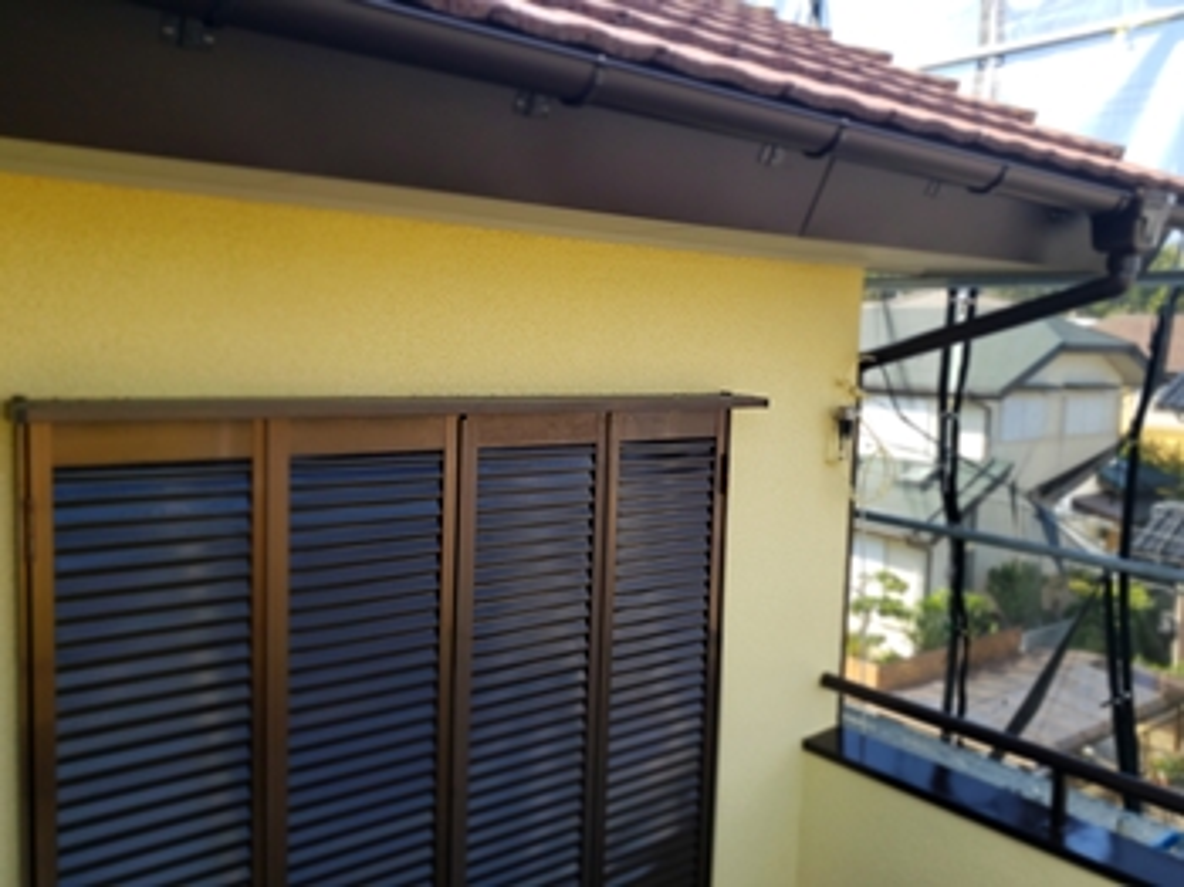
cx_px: 592
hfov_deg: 67.3
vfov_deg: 53.0
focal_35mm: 26
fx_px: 889
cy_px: 444
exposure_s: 1/314
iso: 50
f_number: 1.5
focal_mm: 4.3
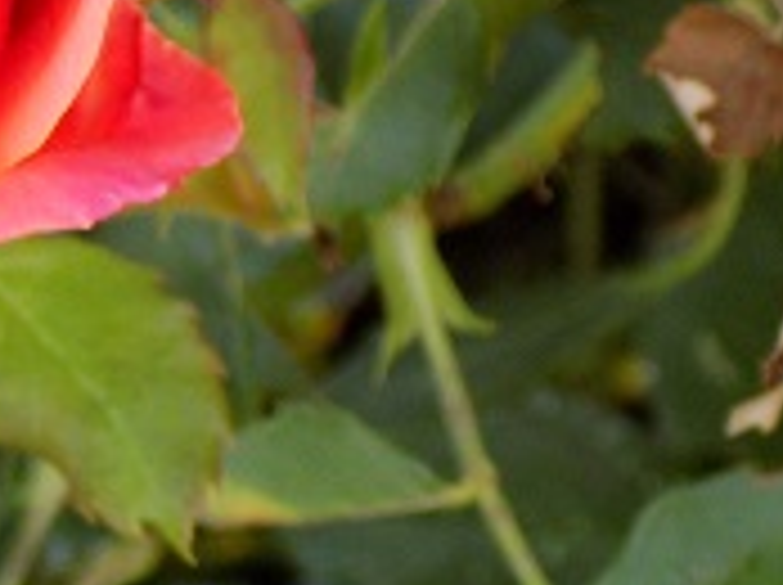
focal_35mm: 296
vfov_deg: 5.0
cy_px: 32
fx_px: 6686
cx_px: -279
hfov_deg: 6.6
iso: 140
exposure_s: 1/30
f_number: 4.7
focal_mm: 19.1
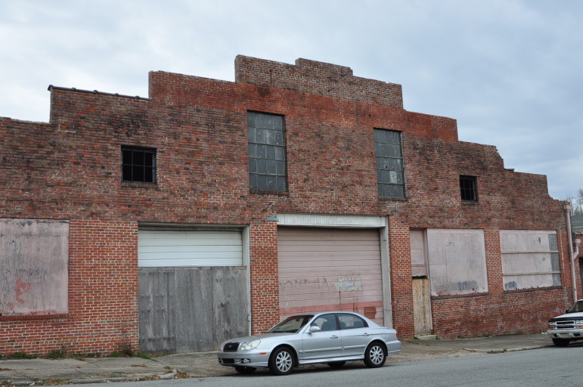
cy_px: 194
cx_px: 292
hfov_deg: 53.2
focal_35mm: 36
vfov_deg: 36.8
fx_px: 582
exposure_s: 1/250
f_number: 6.3
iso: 400
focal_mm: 24
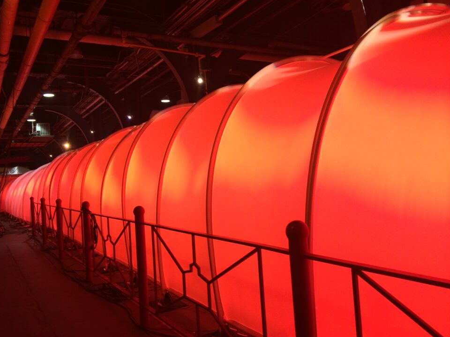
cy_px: 167
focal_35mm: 32
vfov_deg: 44.2
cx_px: 214
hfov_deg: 56.8
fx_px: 416
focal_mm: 4.12
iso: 64
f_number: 2.2
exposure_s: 1/30
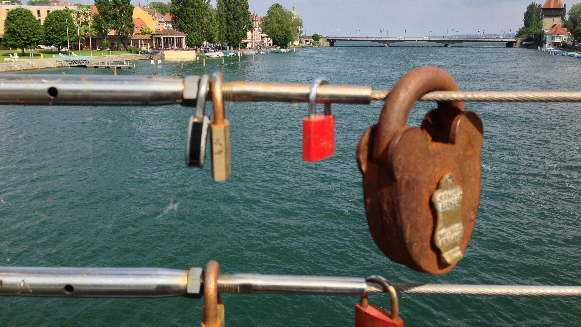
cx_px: 290
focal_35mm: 36
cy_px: 131
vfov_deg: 32.7
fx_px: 555
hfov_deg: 55.3
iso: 50
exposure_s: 1/1391
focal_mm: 4.13
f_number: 2.4
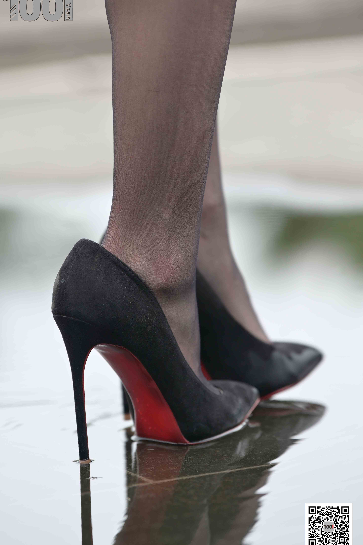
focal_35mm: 214
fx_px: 3236
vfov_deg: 9.6
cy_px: 271
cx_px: 182
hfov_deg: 6.4
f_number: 4
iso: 200
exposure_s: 1/320
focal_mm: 200
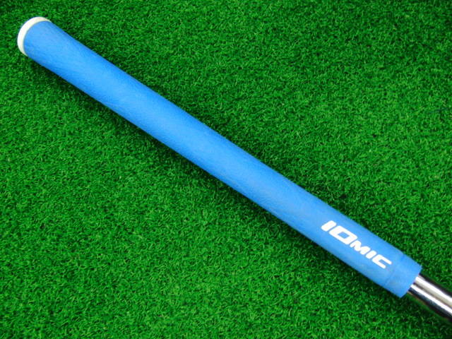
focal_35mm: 37
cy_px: 170
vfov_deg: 38.7
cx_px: 226
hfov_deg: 50.1
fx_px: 483
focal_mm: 6.42
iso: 400
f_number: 3.6
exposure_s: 1/40
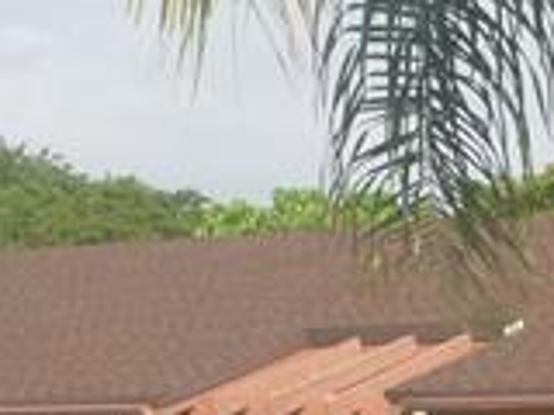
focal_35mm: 160
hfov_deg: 12.2
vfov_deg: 9.2
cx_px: 551
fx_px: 2561
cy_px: 384
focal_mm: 4.5
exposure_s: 1/500
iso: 100
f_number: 3.9
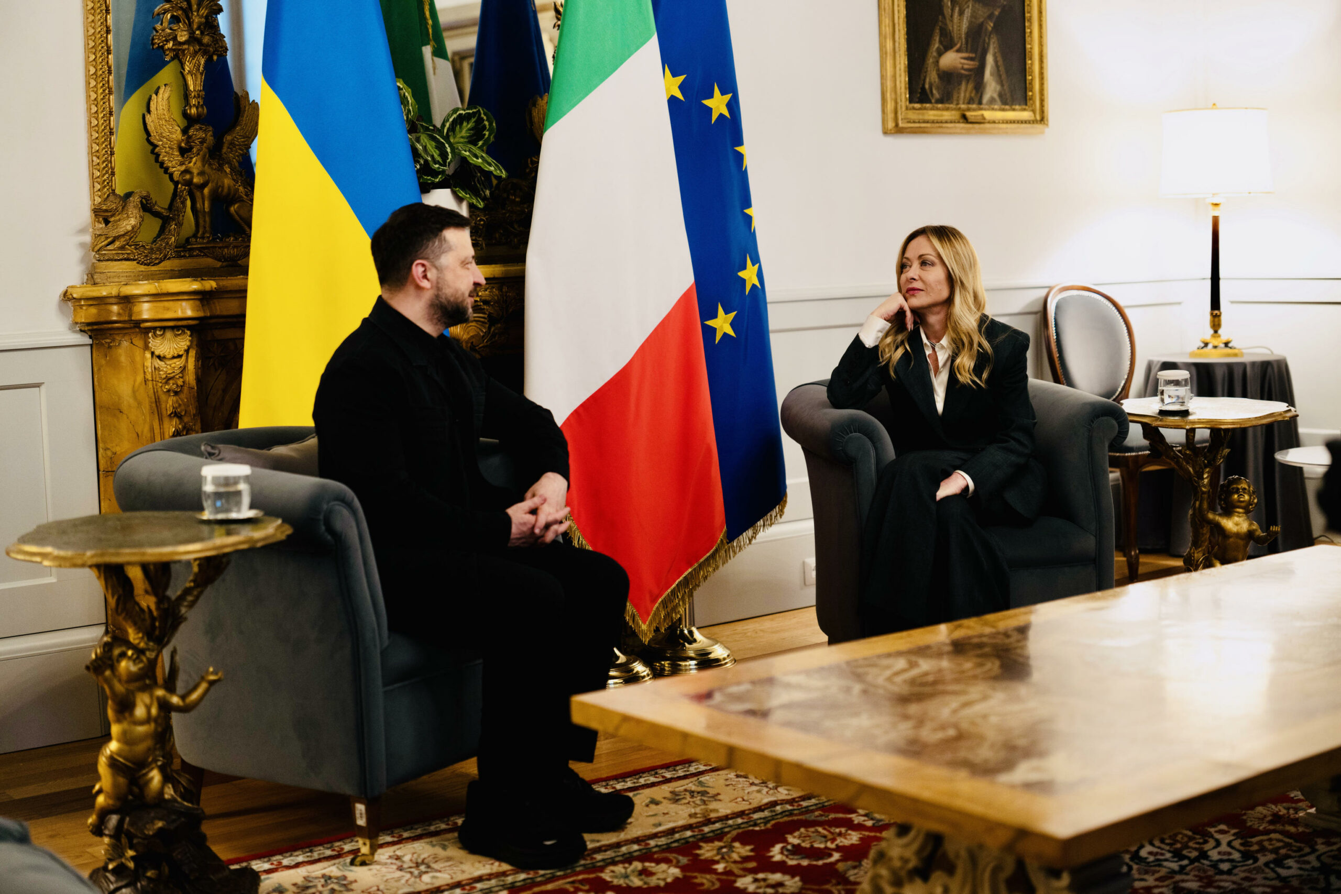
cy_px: 447
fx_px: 1862
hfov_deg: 39.6
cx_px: 670
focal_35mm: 50
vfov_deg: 27.0
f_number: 2
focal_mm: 50
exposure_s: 1/160
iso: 1000
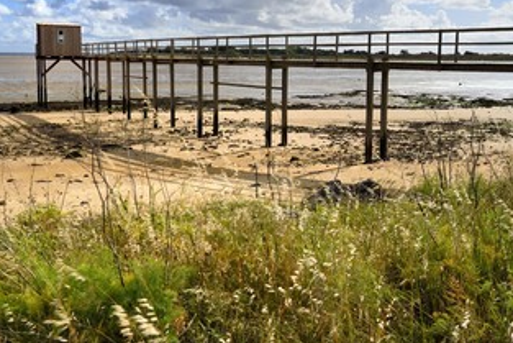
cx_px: 211
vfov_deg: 34.0
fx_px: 556
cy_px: 121
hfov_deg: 49.3
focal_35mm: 39
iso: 200
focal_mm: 29
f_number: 7.1
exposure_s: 1/2000
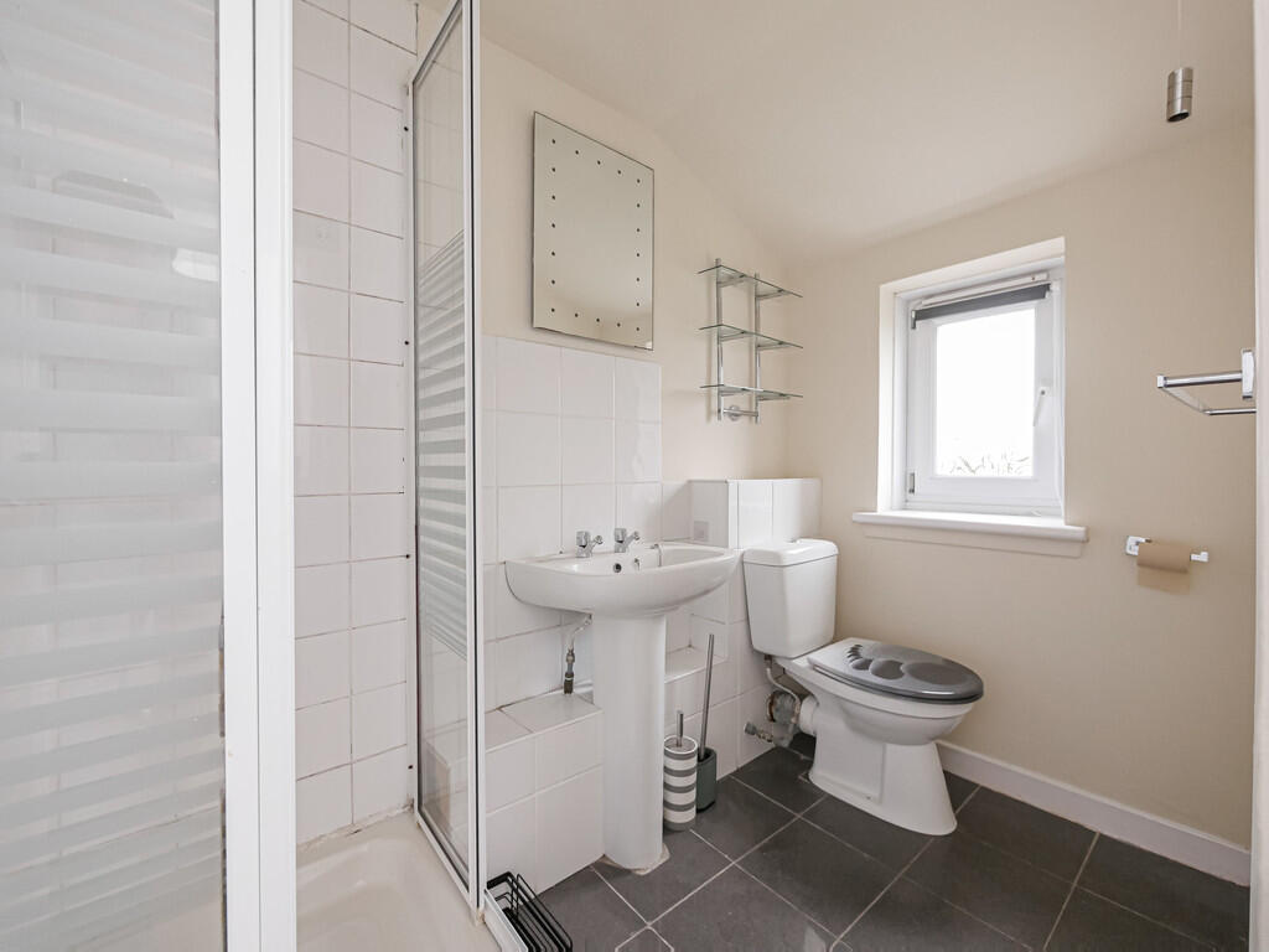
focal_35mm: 14
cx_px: 634
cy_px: 476
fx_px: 513
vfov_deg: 85.7
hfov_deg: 102.1
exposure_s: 1/60
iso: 800
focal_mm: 7
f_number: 4
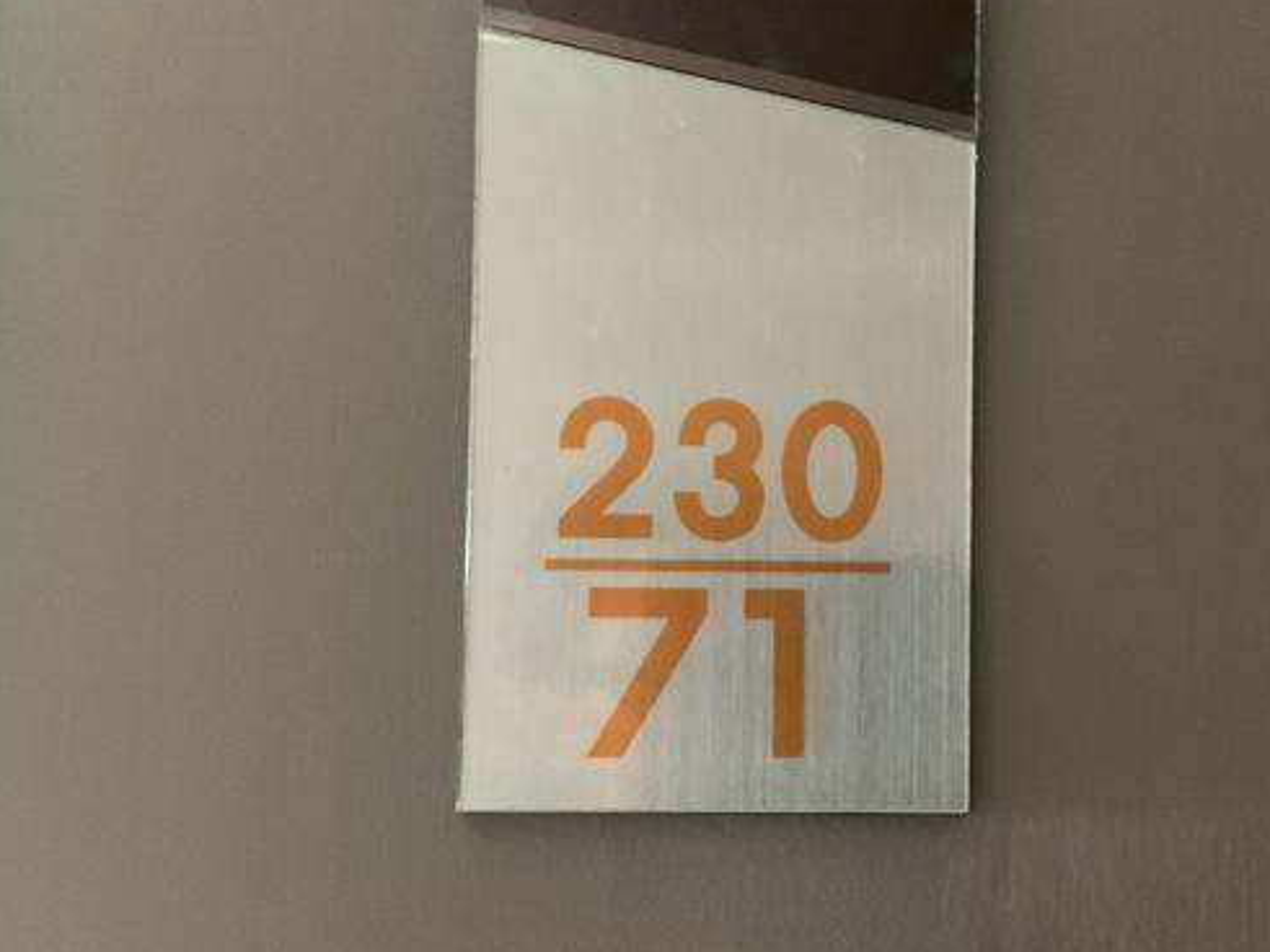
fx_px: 1430
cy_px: 526
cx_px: 789
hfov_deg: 47.5
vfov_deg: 36.8
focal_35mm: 39
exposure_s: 1/24
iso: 500
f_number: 1.8
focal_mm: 3
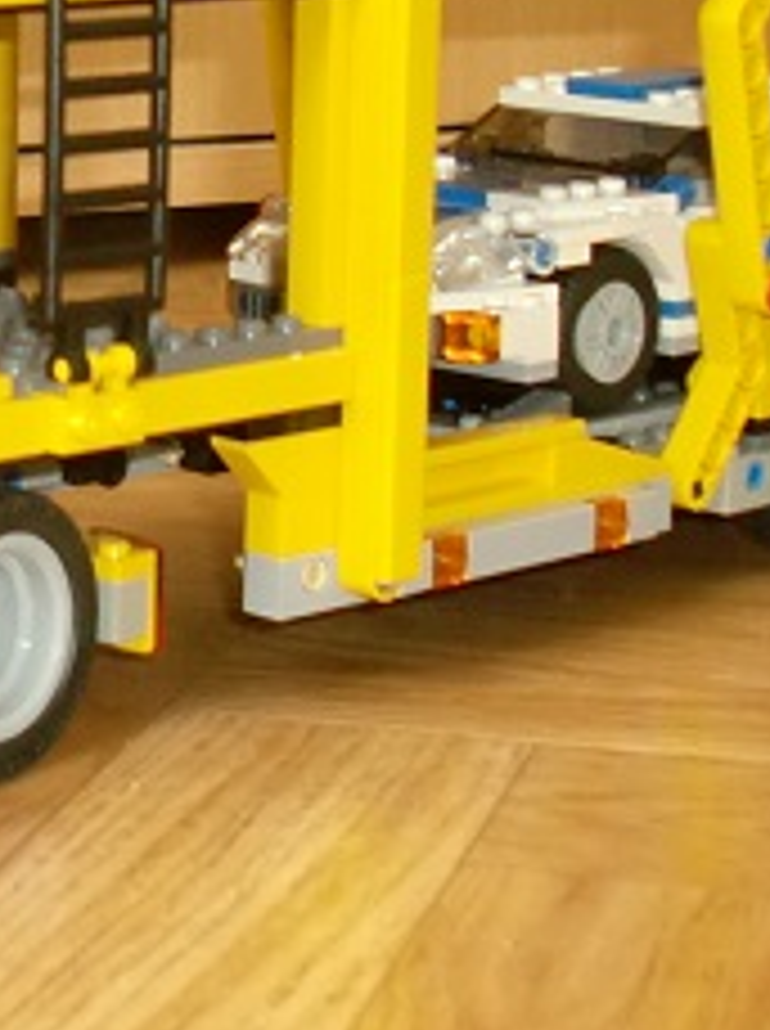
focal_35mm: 126
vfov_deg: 15.5
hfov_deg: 11.5
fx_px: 3747
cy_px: 166
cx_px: -131
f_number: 2.8
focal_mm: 6.3
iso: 320
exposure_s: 1/60
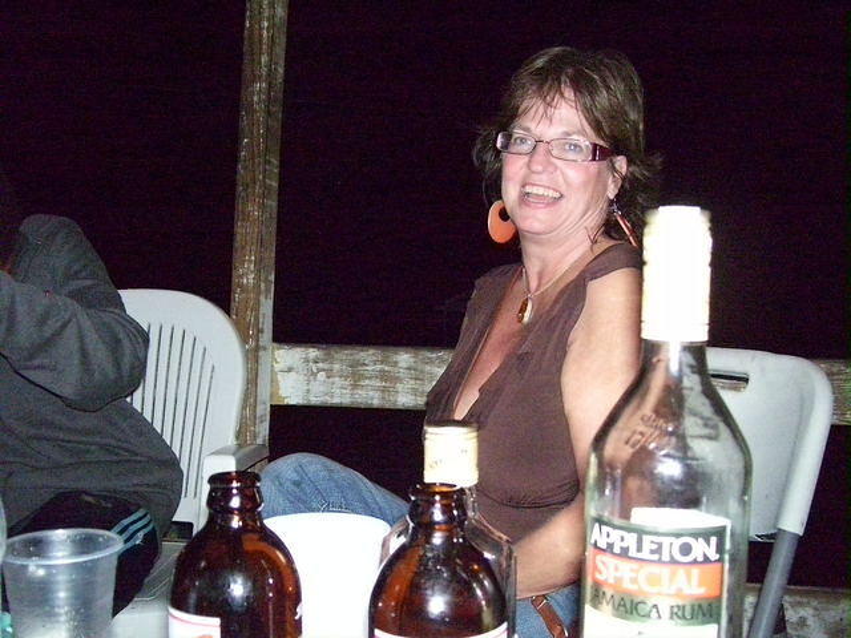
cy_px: 319
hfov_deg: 51.4
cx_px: 426
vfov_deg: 39.7
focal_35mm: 36
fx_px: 885
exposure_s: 1/60
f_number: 2.7
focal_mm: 6
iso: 1250
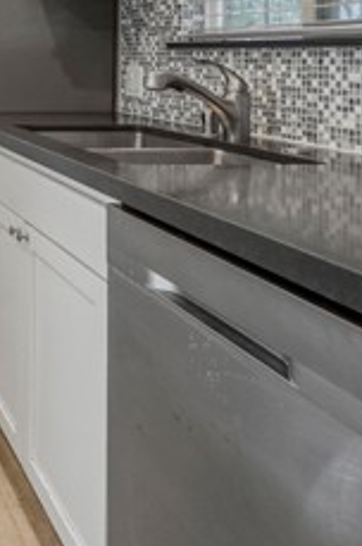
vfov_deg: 42.5
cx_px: -212
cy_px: 51
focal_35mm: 42
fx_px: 635
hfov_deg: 23.6
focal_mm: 10
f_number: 5.6
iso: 100
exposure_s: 1/40
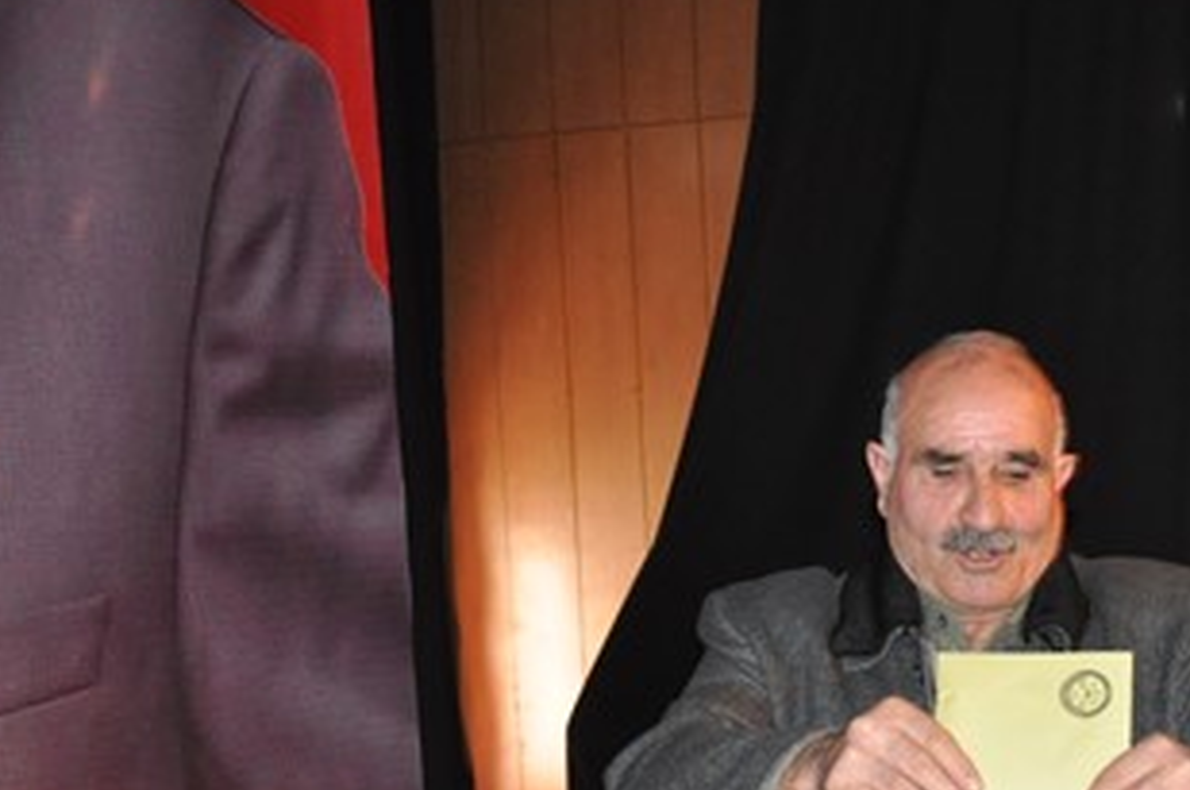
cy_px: 655
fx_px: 2706
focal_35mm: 82
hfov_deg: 23.6
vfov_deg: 16.5
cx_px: 1217
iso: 1250
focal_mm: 26
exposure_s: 1/60
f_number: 4.5
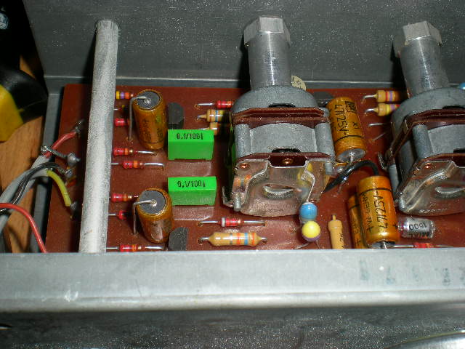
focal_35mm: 44
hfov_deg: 42.9
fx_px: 591
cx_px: 232
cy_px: 174
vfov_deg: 32.9
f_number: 4.9
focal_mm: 7.4
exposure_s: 1/60
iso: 50
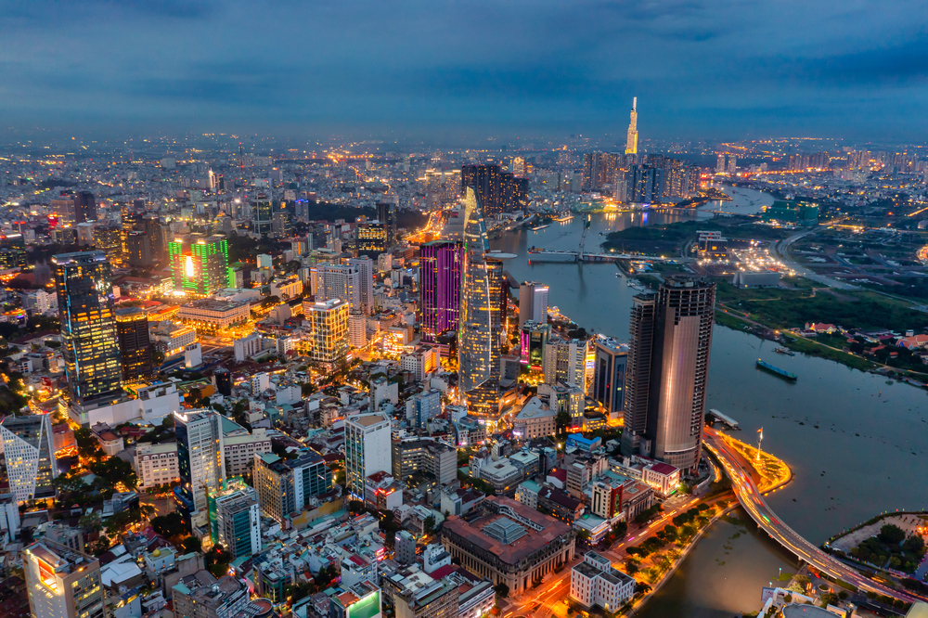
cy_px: 309
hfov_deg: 65.5
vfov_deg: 46.4
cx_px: 464
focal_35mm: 28
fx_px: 721
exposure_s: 1
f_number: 5.6
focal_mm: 10.26
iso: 100
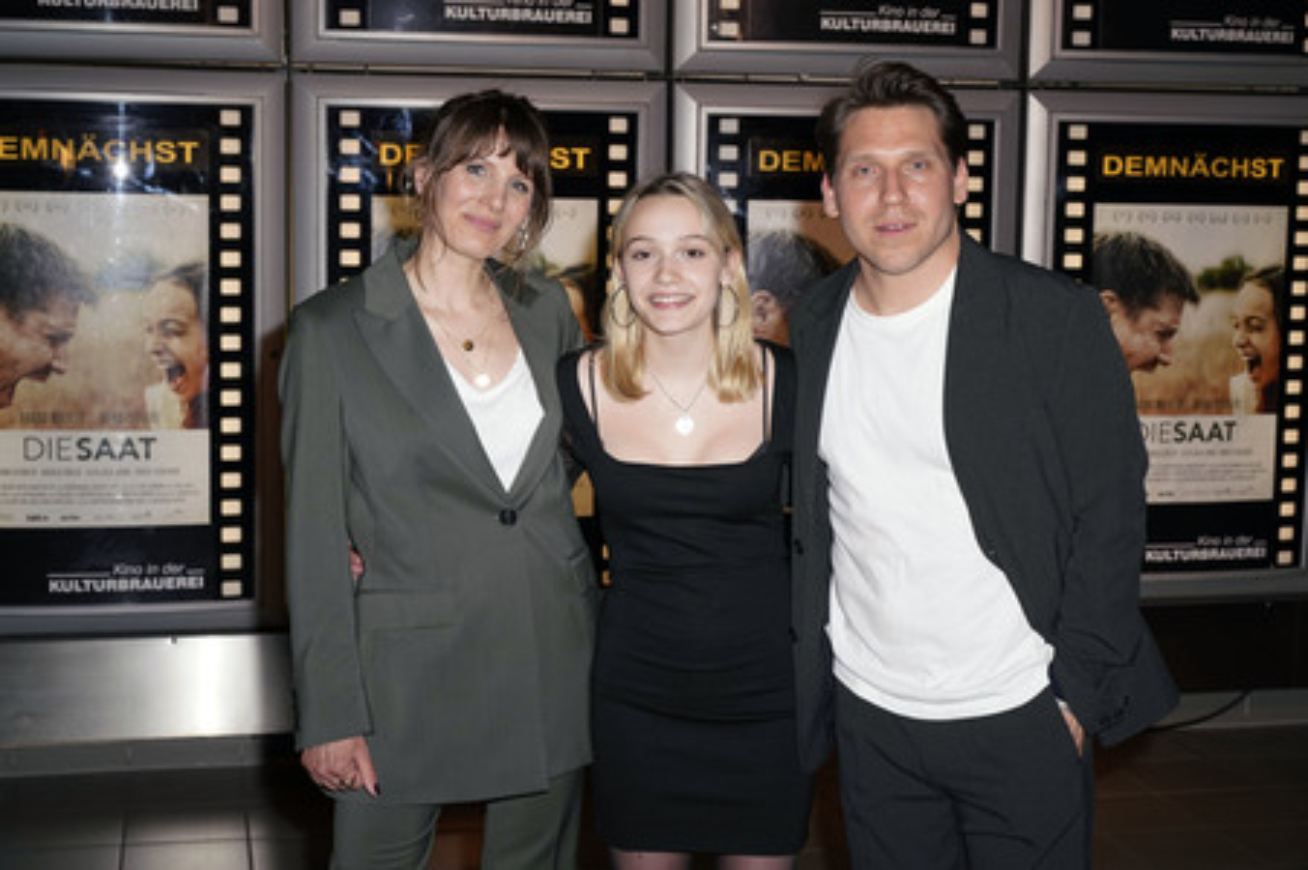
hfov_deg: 39.6
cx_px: 654
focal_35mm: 50
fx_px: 1815
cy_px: 435
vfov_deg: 27.0
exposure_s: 1/125
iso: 640
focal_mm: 50
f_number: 7.1
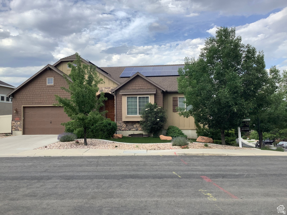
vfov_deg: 45.4
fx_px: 257
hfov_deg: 58.4
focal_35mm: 31
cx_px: 144
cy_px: 108
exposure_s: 1/637
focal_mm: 3.3
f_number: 2.4
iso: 25
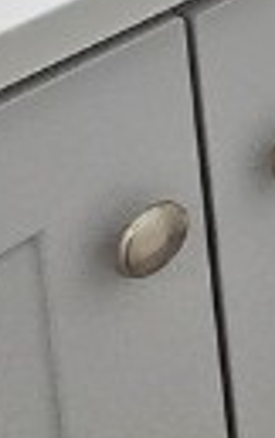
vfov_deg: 13.4
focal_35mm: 109
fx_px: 1303
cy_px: -649
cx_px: 1229
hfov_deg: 7.1
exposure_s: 1/100
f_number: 2.2
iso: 400
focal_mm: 2.2
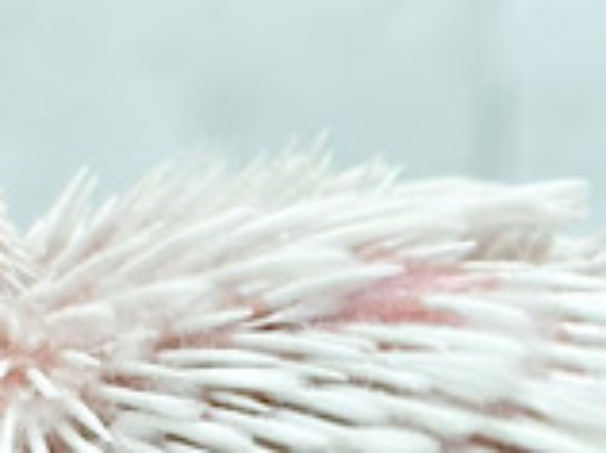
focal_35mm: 211
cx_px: 353
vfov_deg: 7.0
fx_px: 3688
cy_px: 484
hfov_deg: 9.4
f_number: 1.6
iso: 32
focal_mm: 5.96
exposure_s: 1/50
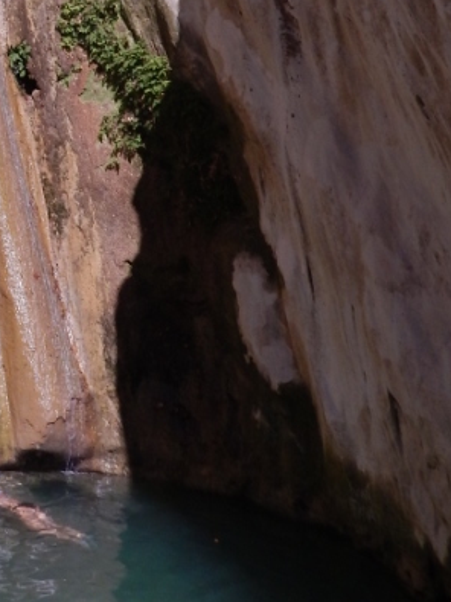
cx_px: -78
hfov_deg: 23.6
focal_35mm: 57
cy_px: -114
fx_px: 991
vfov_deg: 29.3
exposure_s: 1/640
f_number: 6
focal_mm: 4
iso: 125
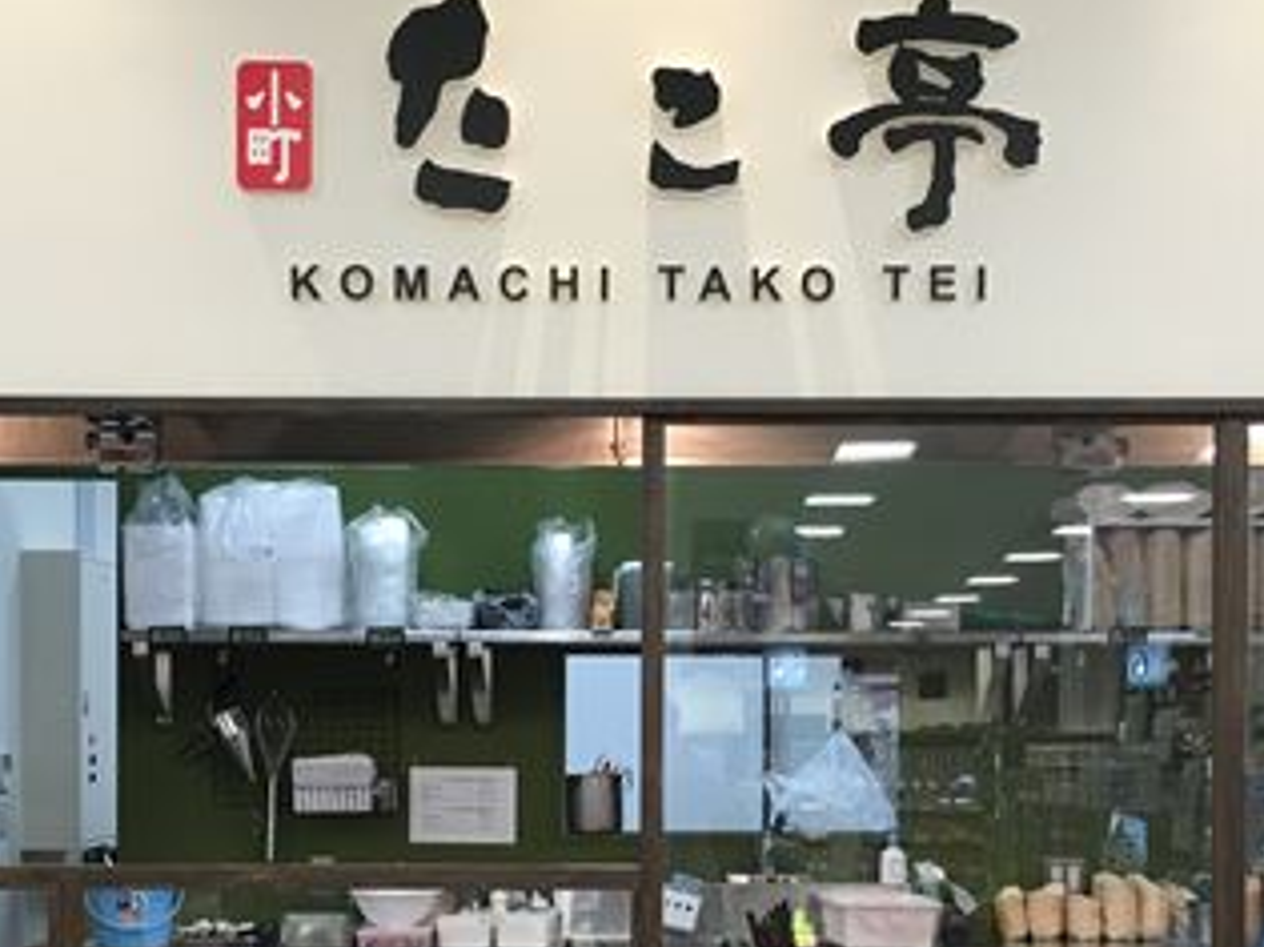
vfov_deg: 24.4
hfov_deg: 32.7
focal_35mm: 59
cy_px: 754
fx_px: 2154
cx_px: 634
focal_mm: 4.15
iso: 40
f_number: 2.2
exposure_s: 1/30
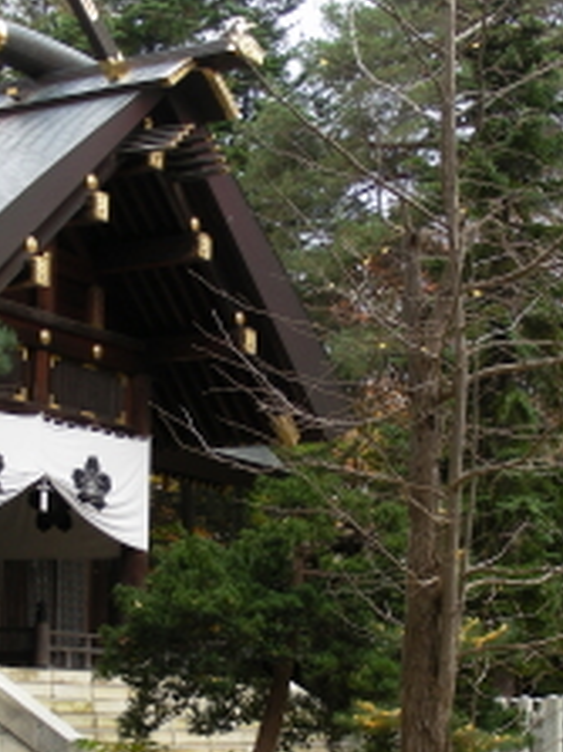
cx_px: 273
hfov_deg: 17.2
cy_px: 482
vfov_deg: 22.7
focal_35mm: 86
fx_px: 1867
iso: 56
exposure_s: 1/29.8
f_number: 3.5
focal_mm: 8
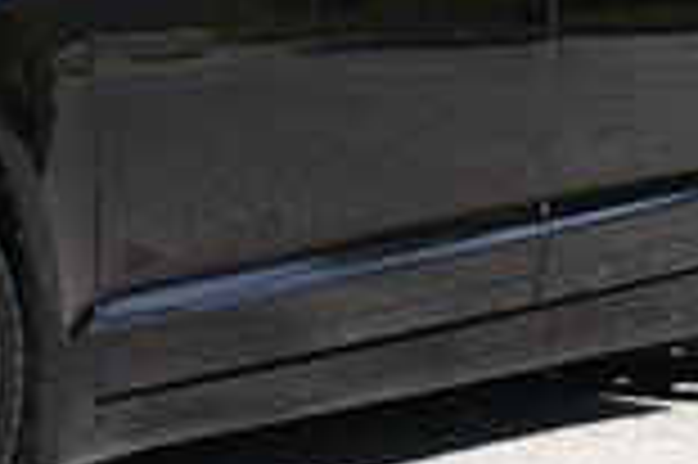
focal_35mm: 240
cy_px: -167
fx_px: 4648
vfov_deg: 5.7
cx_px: -194
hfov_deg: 8.5
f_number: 8
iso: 125
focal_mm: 29
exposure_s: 1/250
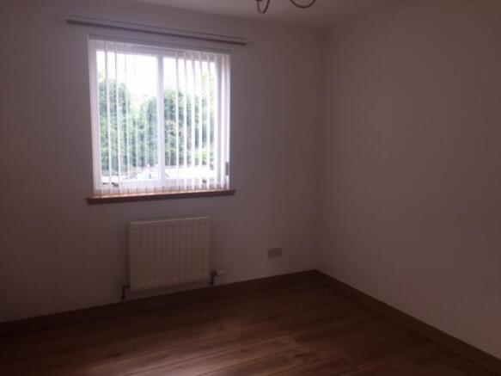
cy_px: 188
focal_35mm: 29
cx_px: 250
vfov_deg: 48.2
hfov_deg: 61.7
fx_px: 420
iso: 32
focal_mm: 4.15
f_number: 2.2
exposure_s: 1/104
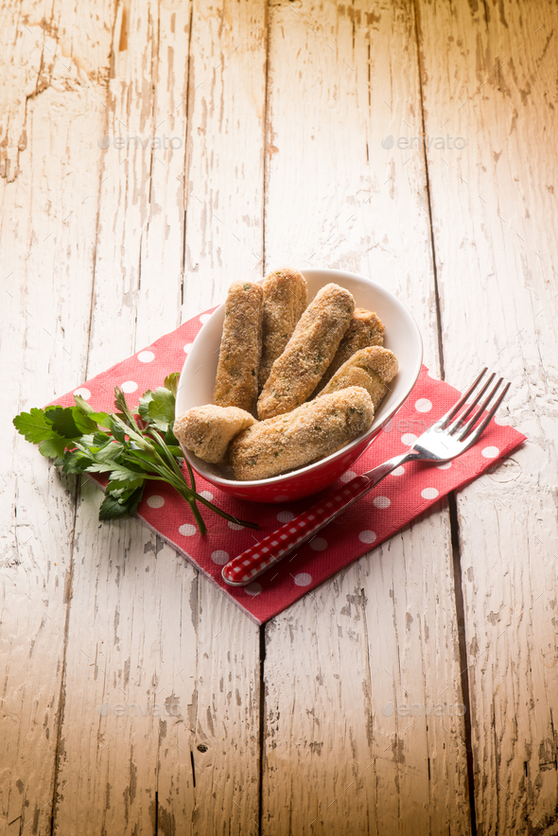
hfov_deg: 13.1
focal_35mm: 105
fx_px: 2439
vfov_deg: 19.5
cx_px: 279
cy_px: 418
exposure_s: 1/160
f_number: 16
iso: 100
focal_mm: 105
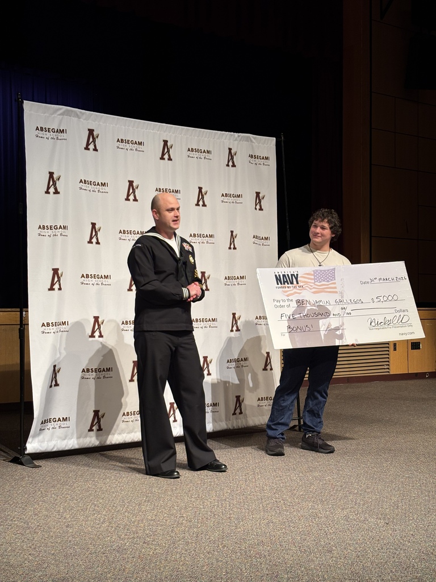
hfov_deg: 28.0
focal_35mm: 52
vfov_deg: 36.8
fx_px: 873
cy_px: 291
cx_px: 218
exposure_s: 1/60
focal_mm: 5.96
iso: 64
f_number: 1.6
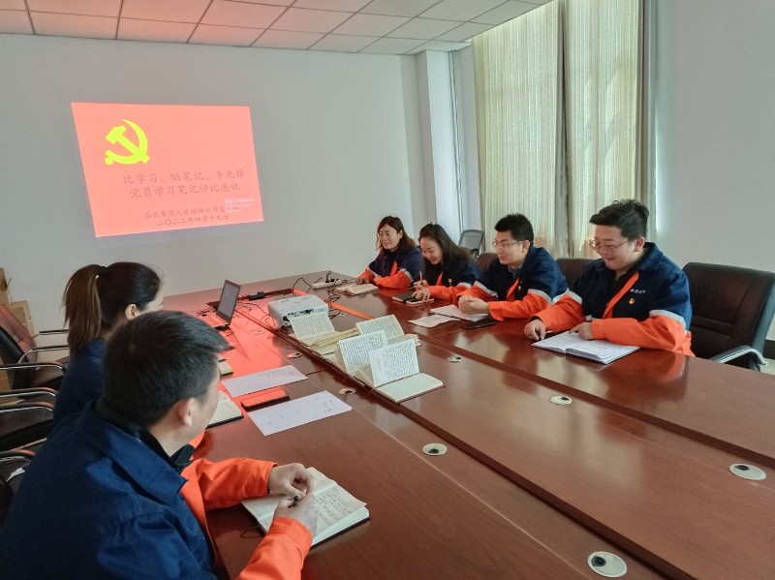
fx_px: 515
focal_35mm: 23
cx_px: 388
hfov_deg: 74.0
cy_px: 290
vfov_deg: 58.8
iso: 3333
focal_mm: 5.59
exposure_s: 1/33.3
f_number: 1.88
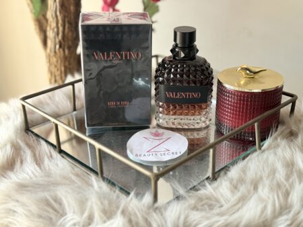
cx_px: 152
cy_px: 114
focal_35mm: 48
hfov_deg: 39.6
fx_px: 420
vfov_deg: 30.3
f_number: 1.78
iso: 100
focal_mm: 6.76
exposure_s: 1/103
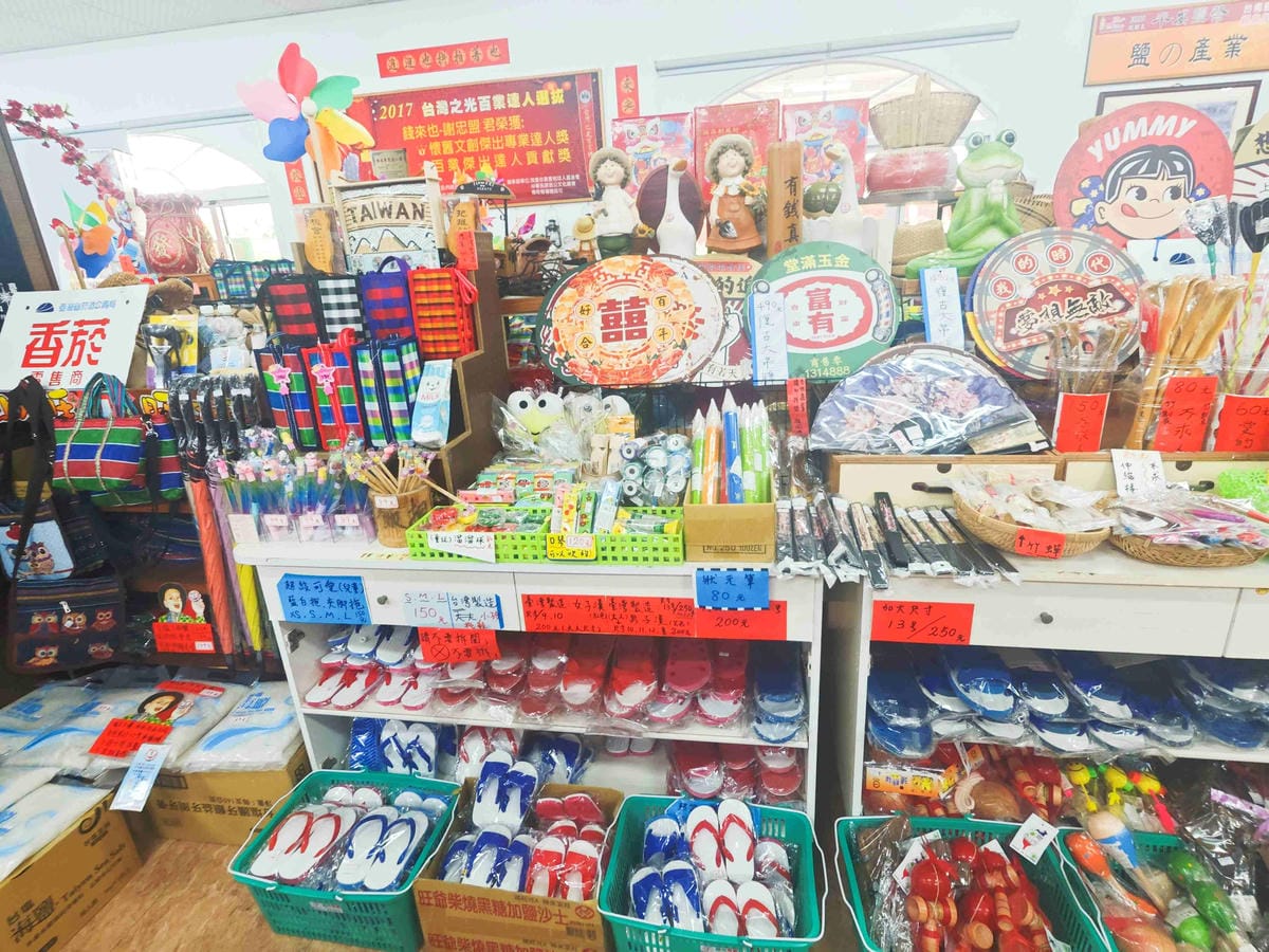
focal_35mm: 17
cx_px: 634
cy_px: 476
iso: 100
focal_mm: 2.03
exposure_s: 1/40
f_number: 1.8
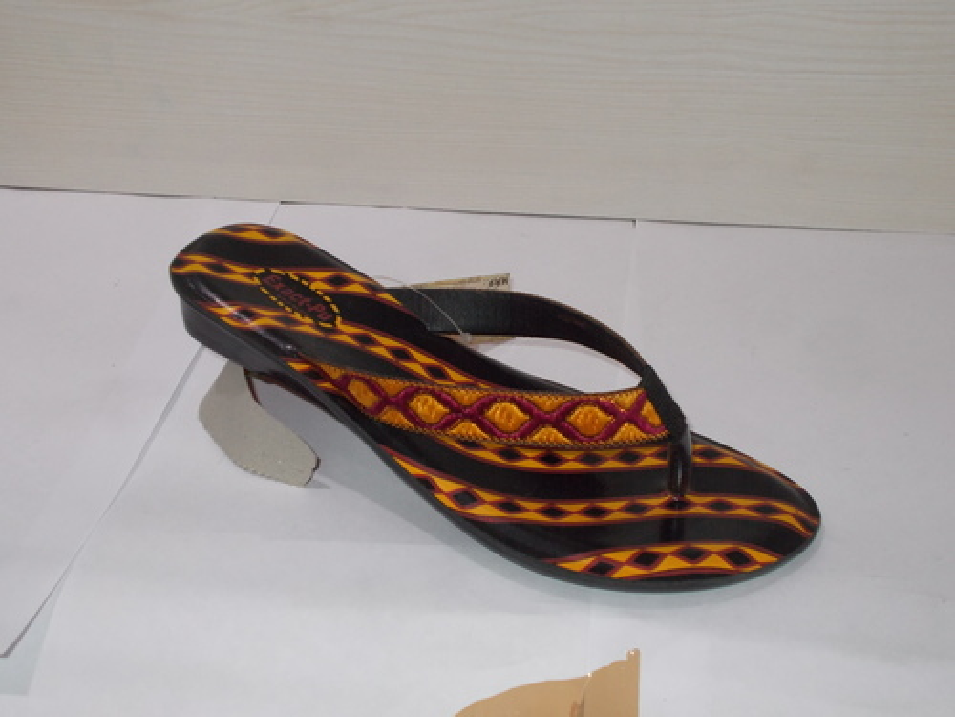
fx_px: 1076
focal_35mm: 39
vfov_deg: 36.8
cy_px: 358
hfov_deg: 47.9
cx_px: 478
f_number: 3.9
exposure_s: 1/30
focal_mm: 6.9
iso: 200
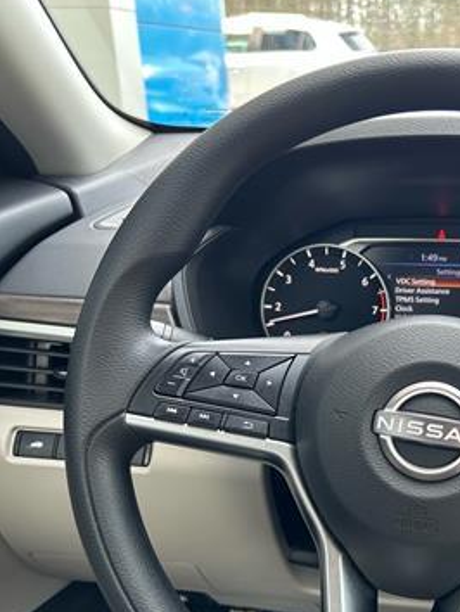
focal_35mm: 47
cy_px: 396
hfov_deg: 29.2
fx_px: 832
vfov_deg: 40.0
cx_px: 441
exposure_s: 1/121
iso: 64
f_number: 1.5
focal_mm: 5.7
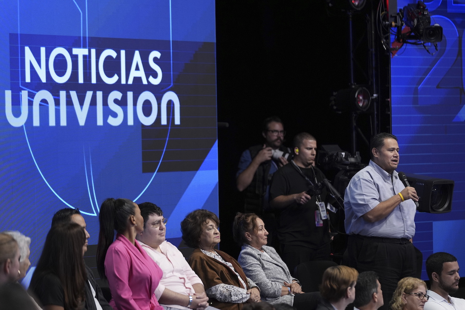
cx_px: 232
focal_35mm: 164
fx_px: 2118
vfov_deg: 8.4
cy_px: 155
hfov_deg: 12.5
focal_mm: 164
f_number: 2.8
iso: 2000
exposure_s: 1/400
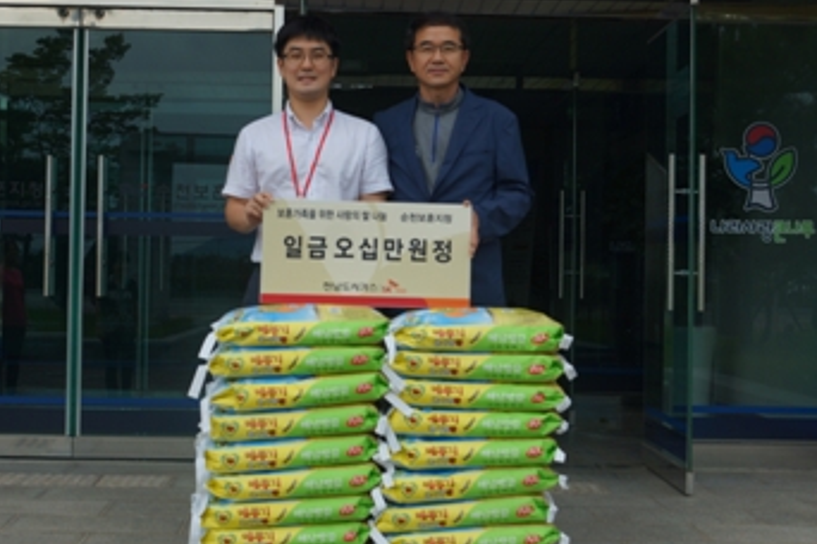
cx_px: 349
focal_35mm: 55
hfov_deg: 36.2
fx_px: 1248
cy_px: 235
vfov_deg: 24.6
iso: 100
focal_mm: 28
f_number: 4.5
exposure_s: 1/500
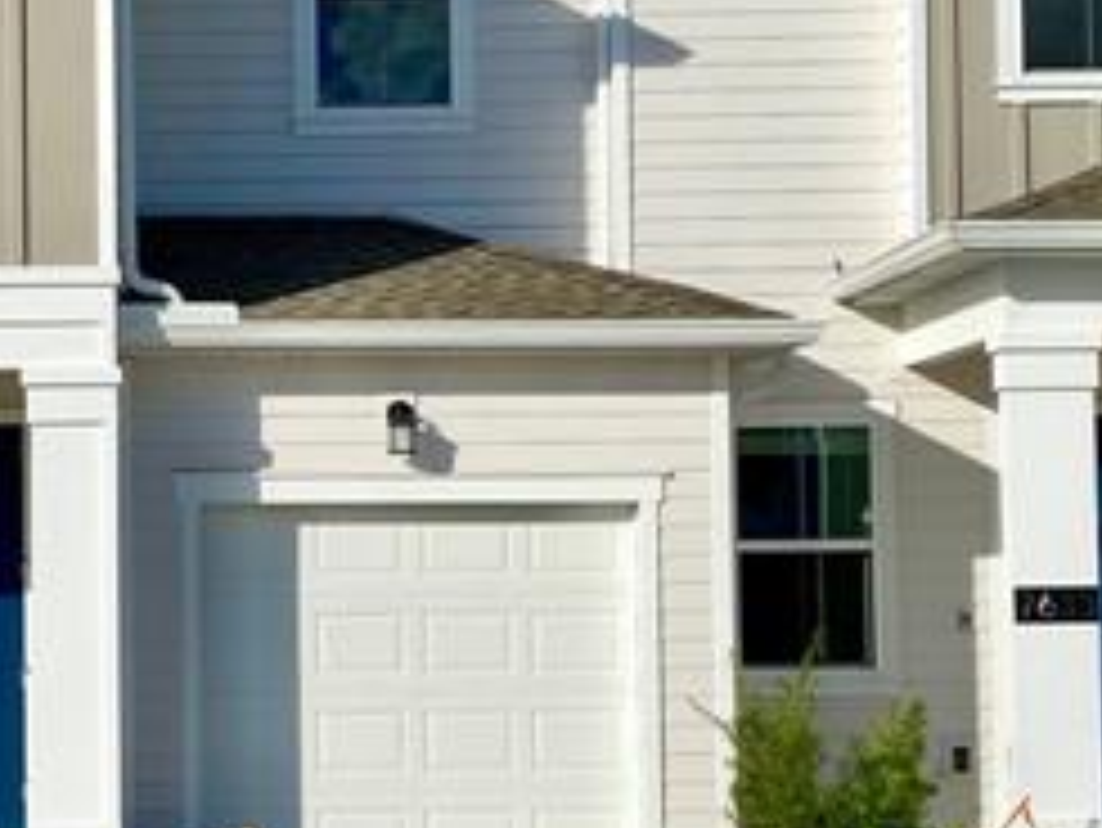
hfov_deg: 22.6
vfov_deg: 17.4
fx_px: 2707
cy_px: 513
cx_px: 171
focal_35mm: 85
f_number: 1.8
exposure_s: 1/6757
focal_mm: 4.25
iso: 32
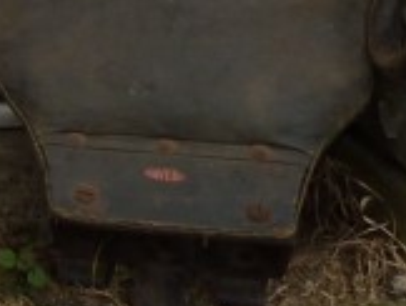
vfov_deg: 9.2
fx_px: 1856
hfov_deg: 10.2
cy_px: -163
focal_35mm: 158
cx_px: -689
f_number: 3.3
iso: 80
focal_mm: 4.1
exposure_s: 1/80
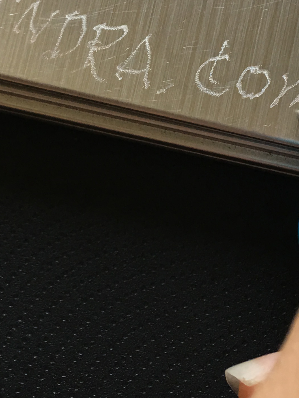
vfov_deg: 23.1
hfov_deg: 17.8
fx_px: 956
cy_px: 58
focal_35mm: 83
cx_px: 121
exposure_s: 1/33
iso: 32
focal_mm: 4.15
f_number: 2.2
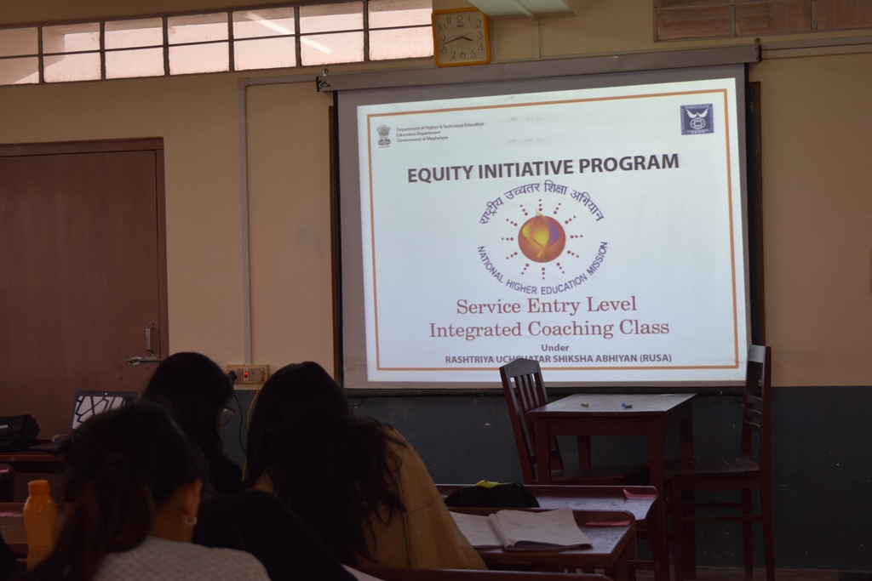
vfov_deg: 21.6
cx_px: 436
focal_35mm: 63
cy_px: 290
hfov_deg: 31.9
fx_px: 1526
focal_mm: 42
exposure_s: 1/100
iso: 400
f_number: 5
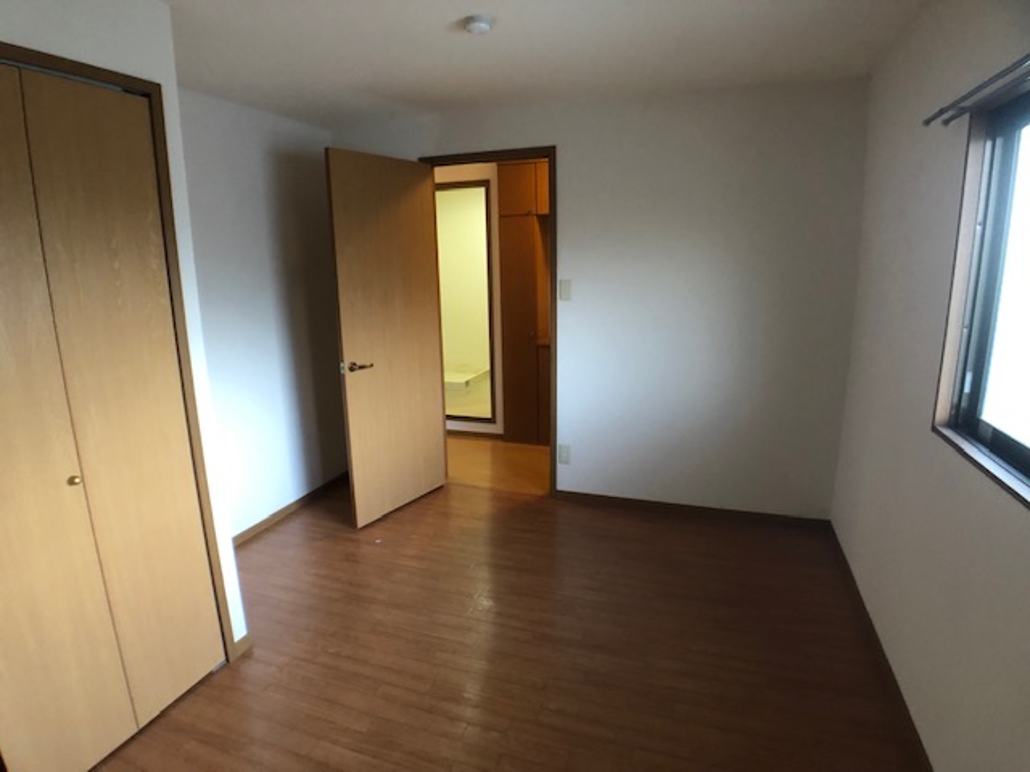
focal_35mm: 28
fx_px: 833
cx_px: 515
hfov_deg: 63.4
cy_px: 386
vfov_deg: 49.7
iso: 100
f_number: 1.8
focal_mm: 4
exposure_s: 1/13
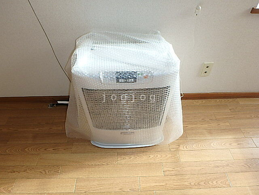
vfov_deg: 63.4
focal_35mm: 21
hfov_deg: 79.0
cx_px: 130
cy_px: 98
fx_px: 157
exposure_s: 1/100
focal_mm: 3.7
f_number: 3.5
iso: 125
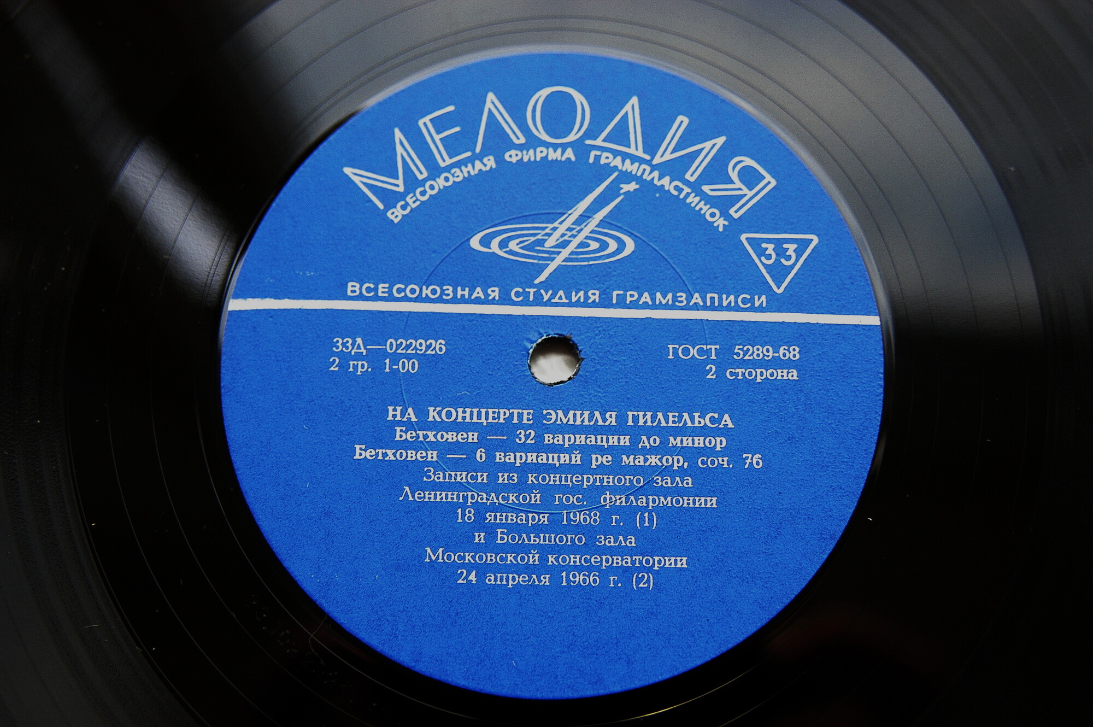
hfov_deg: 37.9
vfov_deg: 25.7
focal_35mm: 52
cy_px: 364
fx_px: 1593
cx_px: 546
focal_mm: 35
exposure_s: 1/40
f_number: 3.3
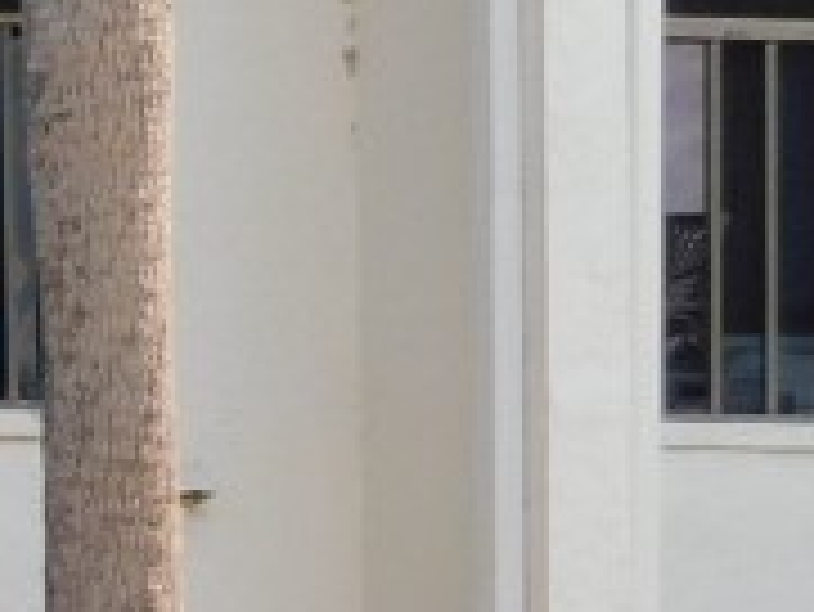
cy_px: 981
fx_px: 3059
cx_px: -1160
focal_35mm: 130
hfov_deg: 12.1
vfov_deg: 10.9
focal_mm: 4
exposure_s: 1/800
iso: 125
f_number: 3
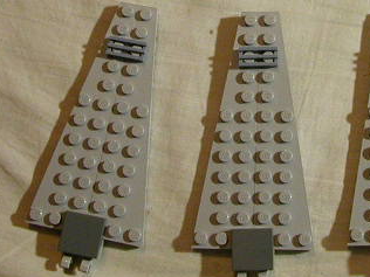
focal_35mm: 75
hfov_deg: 25.4
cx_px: 311
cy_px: 19
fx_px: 802
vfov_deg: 19.2
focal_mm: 5.6
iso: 400
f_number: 2.7
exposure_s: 1/19.3
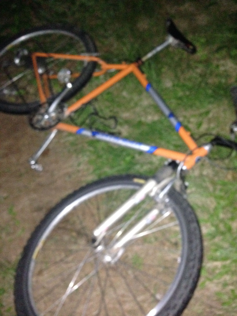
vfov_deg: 55.4
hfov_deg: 42.9
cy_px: 158
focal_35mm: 33
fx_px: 301
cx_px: 118
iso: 800
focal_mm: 4.12
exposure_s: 1/16
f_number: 2.4
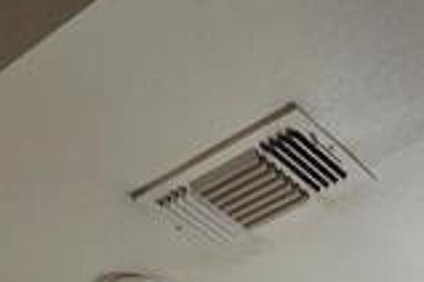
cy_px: 905
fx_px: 1025
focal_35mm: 87
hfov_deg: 22.3
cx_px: 445
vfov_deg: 10.2
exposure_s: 1/60
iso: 160
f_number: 2.2
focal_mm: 2.2
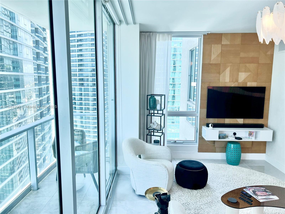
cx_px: 142
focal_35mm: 26
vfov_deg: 53.1
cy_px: 107
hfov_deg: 67.3
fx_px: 214
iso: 50
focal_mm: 5.7
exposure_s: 1/450
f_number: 1.5
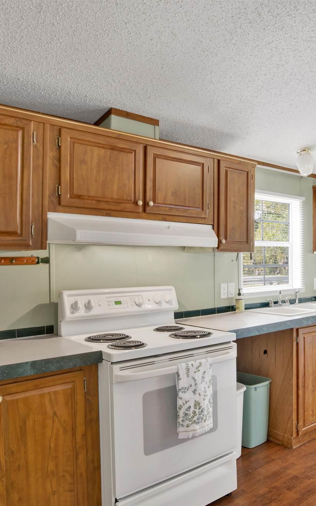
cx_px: 232
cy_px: 257
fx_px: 386
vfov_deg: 66.5
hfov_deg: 43.3
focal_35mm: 28
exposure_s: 1/13
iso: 200
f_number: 11
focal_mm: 18
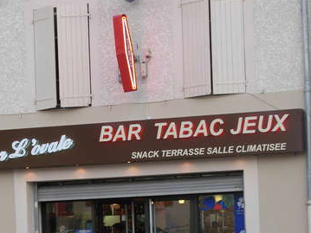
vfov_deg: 10.8
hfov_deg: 14.4
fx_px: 1230
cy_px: 191
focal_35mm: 137
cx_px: 111
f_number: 3.7
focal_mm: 13.5
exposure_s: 1/71.8
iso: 79
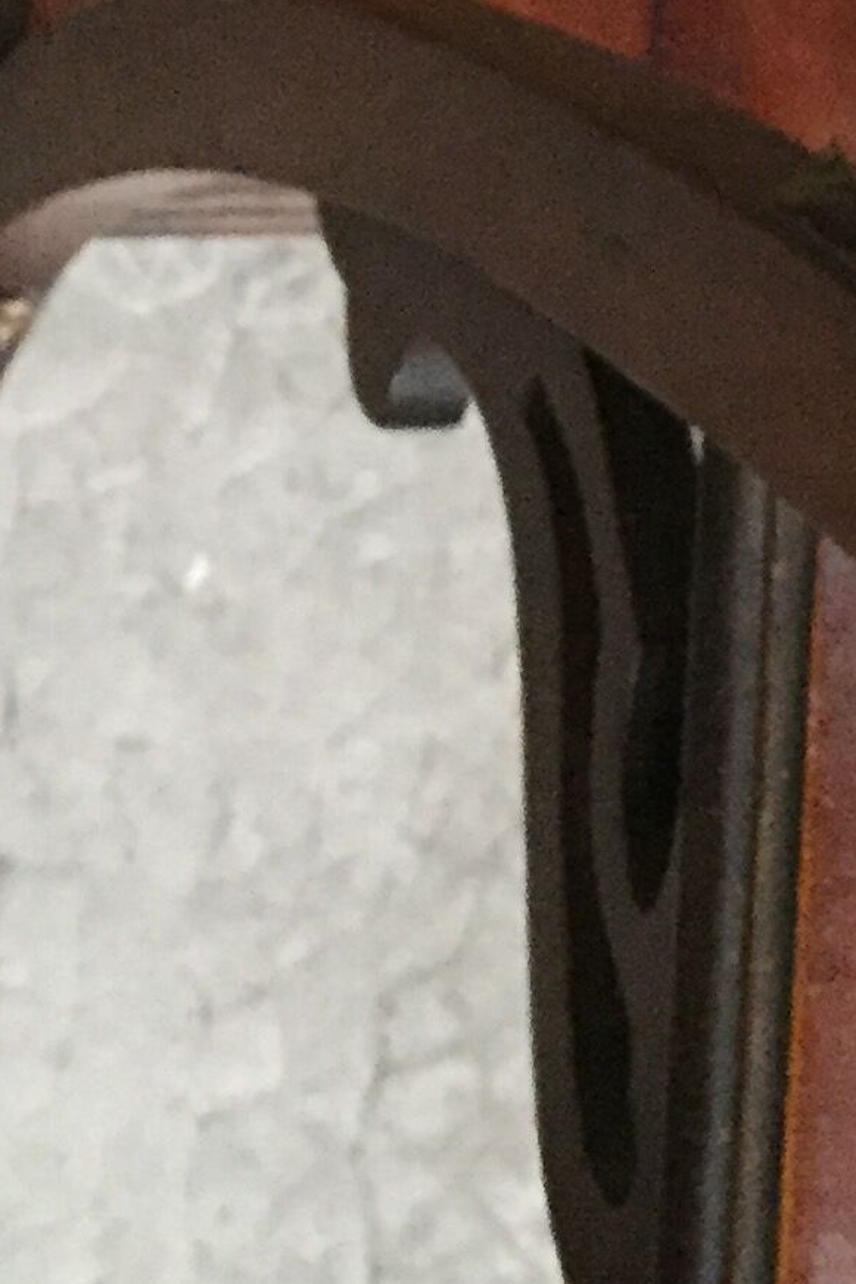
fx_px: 4028
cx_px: 1034
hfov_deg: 11.9
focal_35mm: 113
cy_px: -799
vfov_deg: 16.1
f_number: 2.2
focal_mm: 4.15
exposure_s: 1/17
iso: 400
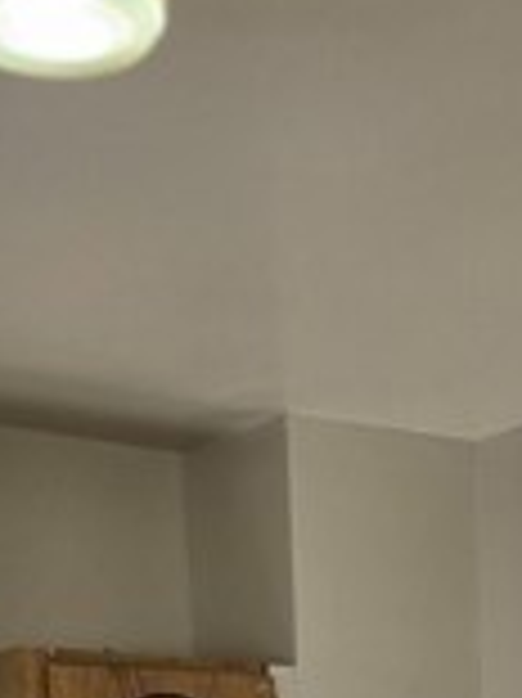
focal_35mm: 95
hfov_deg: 15.4
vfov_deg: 17.6
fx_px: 1913
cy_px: 1162
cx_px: 464
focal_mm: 5.4
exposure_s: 1/120
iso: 40
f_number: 1.8
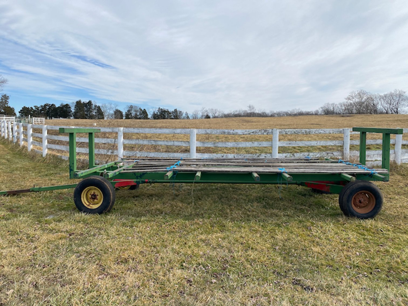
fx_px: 306
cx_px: 204
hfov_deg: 67.3
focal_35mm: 26
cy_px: 153
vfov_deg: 53.1
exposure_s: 1/3040
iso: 32
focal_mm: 4.25
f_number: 1.8
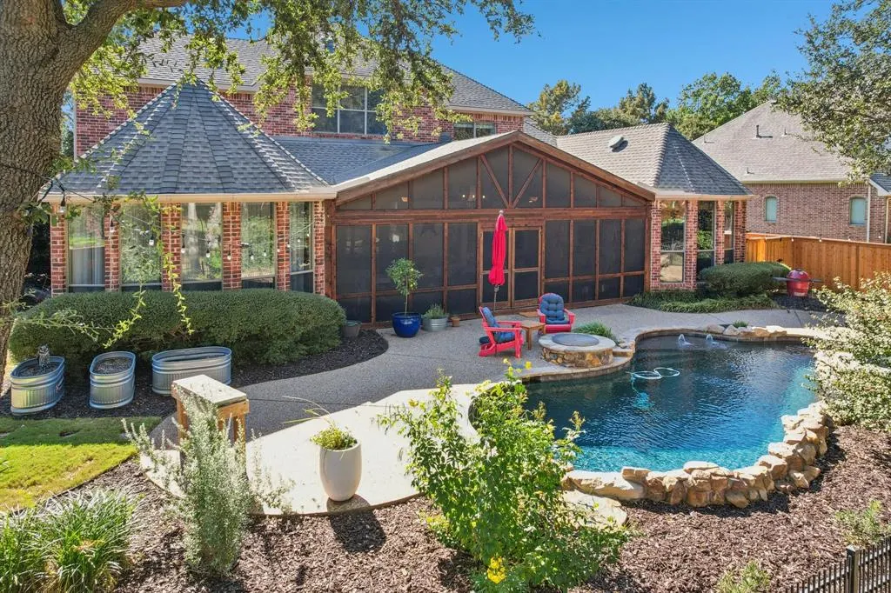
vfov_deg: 57.2
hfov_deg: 78.6
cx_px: 446
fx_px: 544
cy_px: 296
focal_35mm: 22
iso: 120
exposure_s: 1/250
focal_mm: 8.4
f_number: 2.8
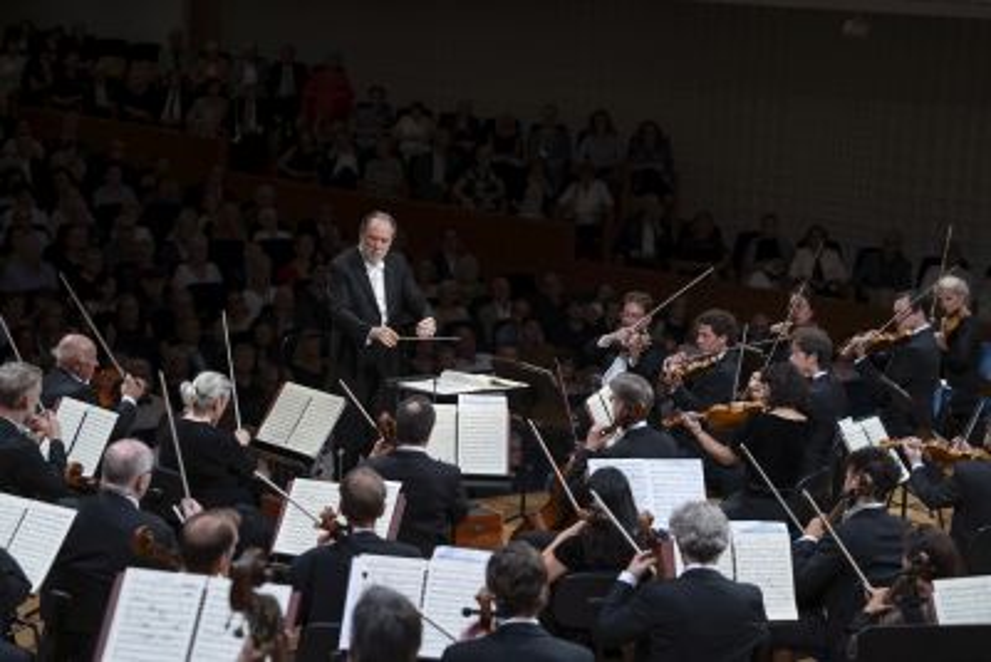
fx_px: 2478
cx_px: 496
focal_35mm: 90
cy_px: 331
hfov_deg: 22.6
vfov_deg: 15.2
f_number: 3.5
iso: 1600
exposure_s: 1/200
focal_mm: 90
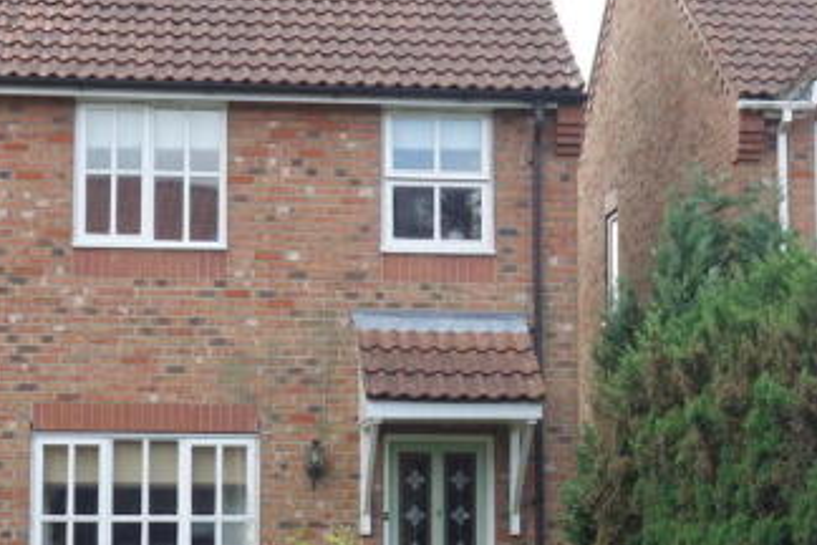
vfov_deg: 13.5
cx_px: 435
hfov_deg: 20.2
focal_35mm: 101
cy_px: 309
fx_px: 2292
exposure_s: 1/160
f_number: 5.6
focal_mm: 18.66
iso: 125
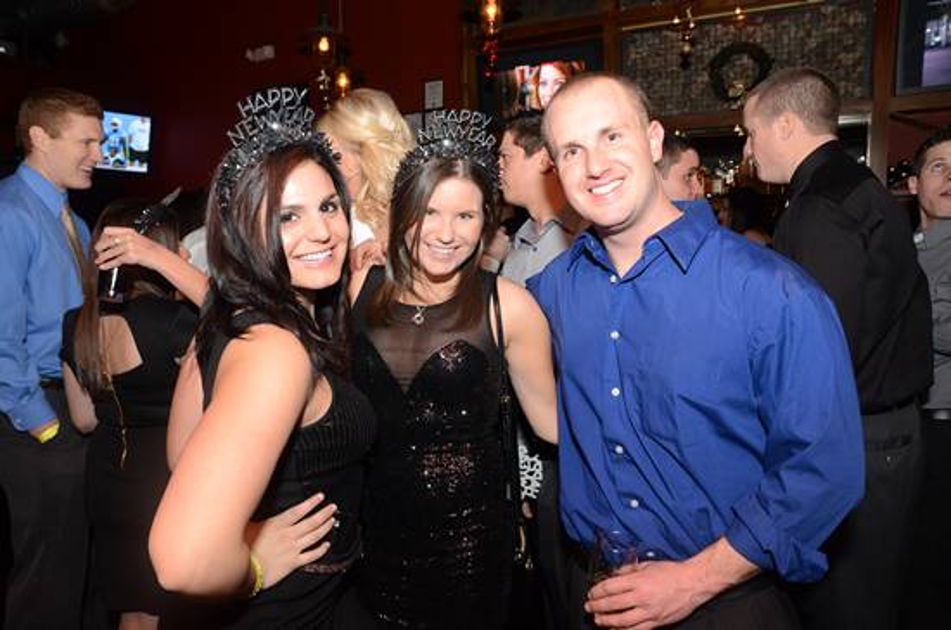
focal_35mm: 26
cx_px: 476
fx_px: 672
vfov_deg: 50.2
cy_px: 315
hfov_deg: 70.6
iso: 1250
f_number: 5.6
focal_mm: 17
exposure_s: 1/40
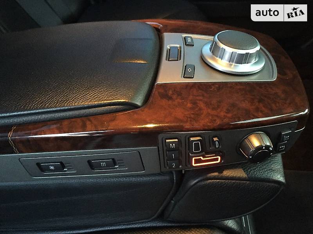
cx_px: 156
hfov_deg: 61.7
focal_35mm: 29
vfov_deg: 48.2
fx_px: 262
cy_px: 117
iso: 640
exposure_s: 1/17
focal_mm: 4.2
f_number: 2.2
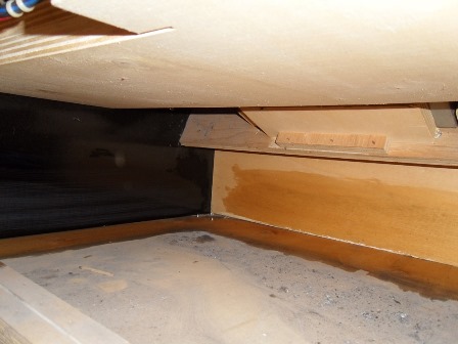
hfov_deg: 63.4
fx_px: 370
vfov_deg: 49.7
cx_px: 229
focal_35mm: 28
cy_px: 172
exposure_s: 1/45
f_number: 3.4
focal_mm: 5
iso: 200
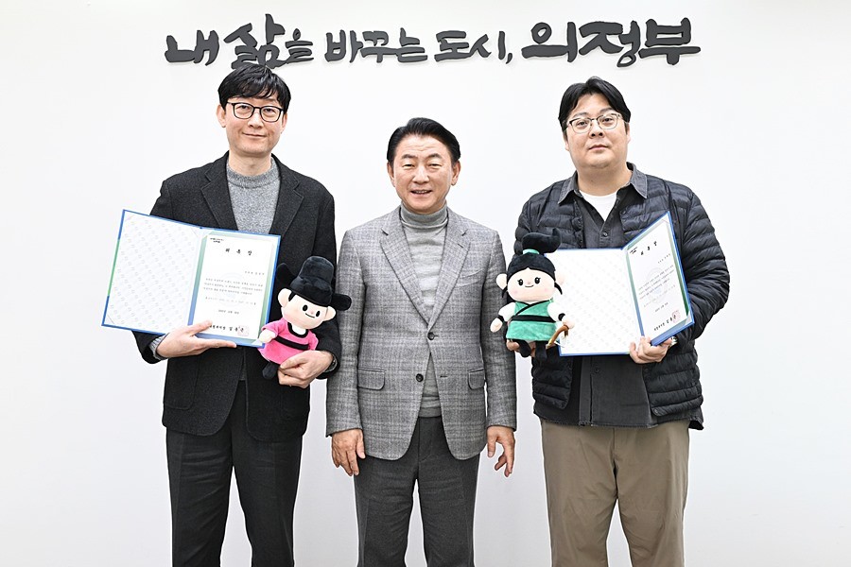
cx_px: 426
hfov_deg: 55.1
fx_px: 815
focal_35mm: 34
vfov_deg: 38.4
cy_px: 284
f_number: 5.6
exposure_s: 1/100
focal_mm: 34.5
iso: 1000
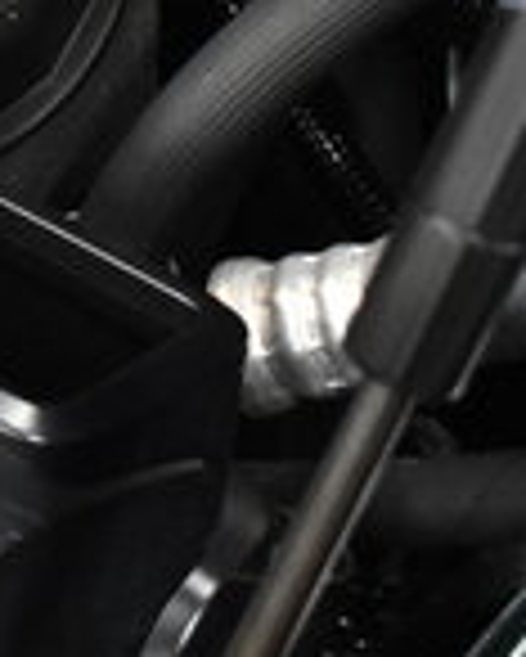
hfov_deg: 6.0
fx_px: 4607
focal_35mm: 237
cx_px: -1128
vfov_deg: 8.1
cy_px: -81
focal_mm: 32
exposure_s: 1/50
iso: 2500
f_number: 4.5
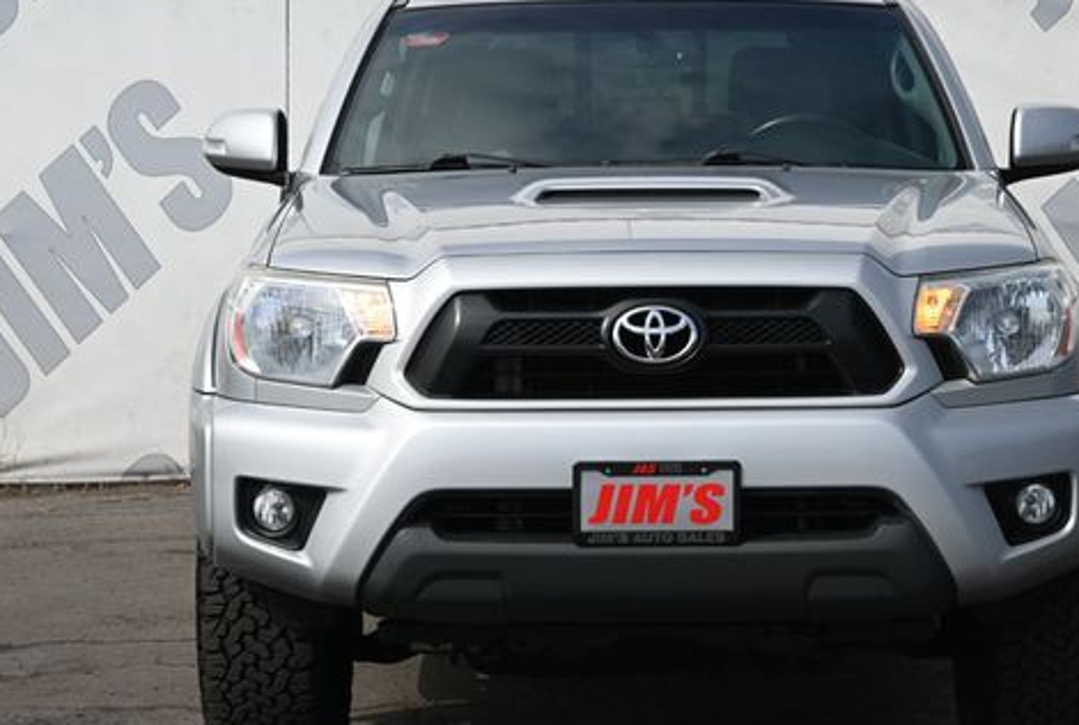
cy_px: 360
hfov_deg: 20.7
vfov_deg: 14.0
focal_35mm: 98
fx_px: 2945
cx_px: 654
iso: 100
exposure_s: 1/320
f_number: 6
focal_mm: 48
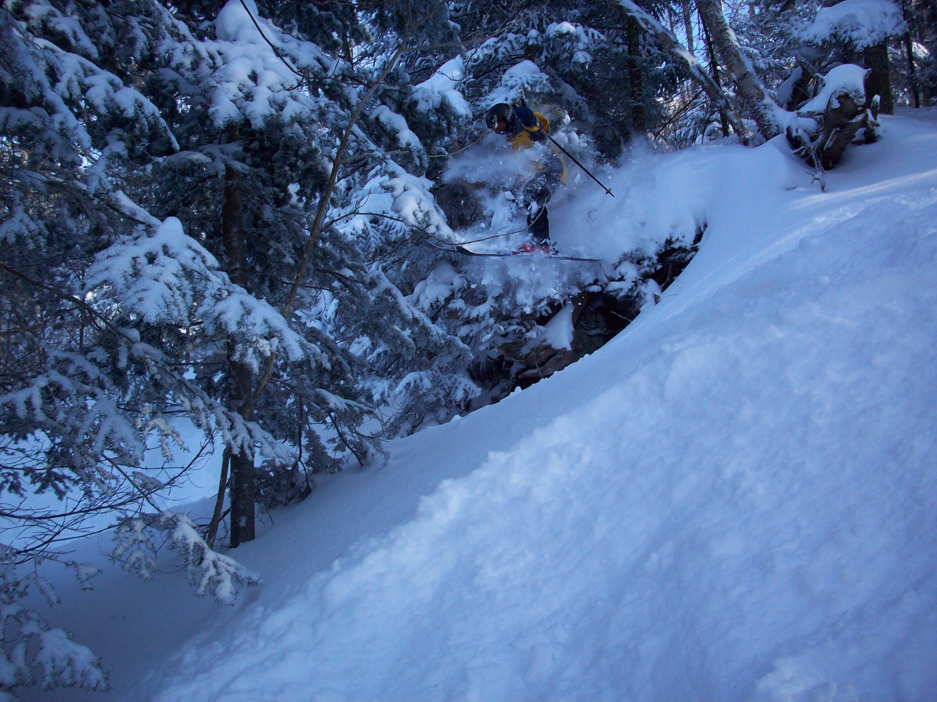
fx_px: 1002
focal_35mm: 37
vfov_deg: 38.7
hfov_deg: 50.1
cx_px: 468
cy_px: 351
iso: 80
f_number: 2.8
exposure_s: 1/361
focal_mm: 6.2
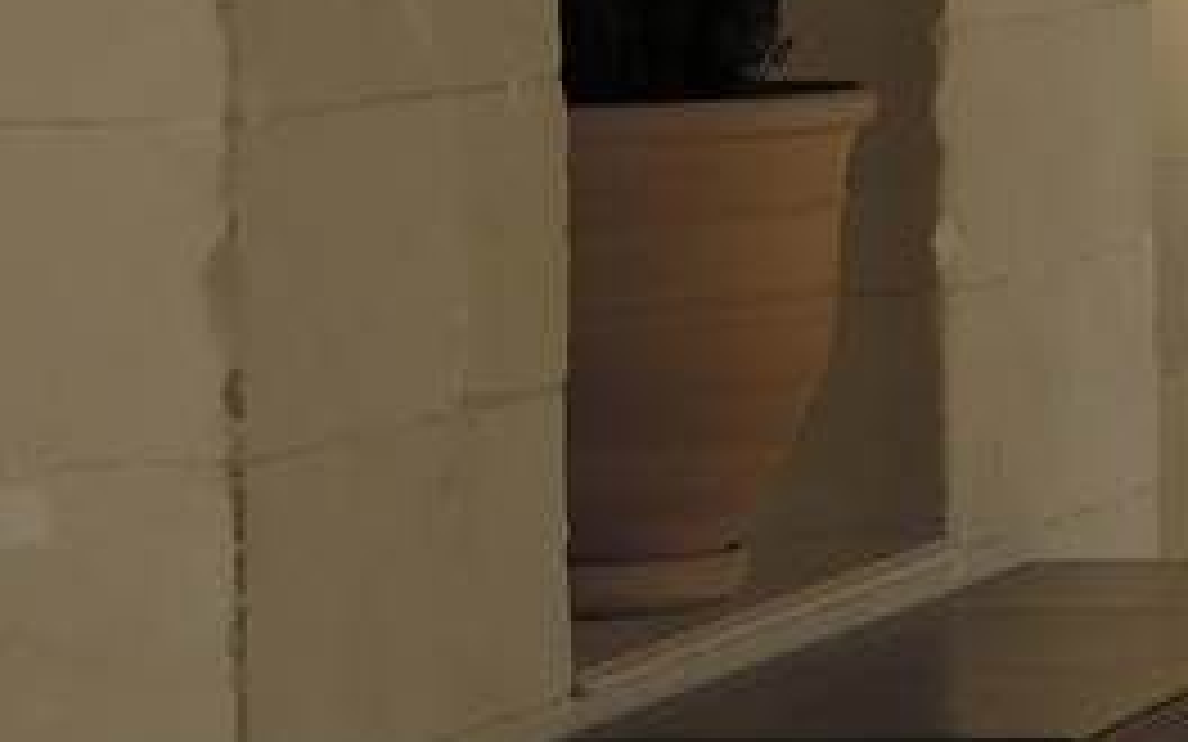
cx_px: 3492
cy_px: -409
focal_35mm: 259
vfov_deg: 5.0
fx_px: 8386
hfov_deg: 7.2
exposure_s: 1/10
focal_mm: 28
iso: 100
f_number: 11
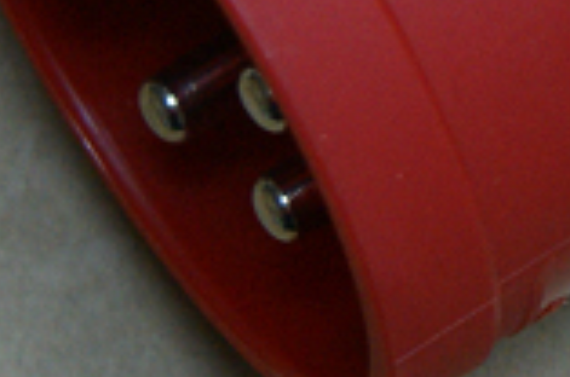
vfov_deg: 3.6
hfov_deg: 5.3
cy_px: -348
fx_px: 6036
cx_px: 1002
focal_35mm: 382
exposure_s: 1/13
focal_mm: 50
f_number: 5.6
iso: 400
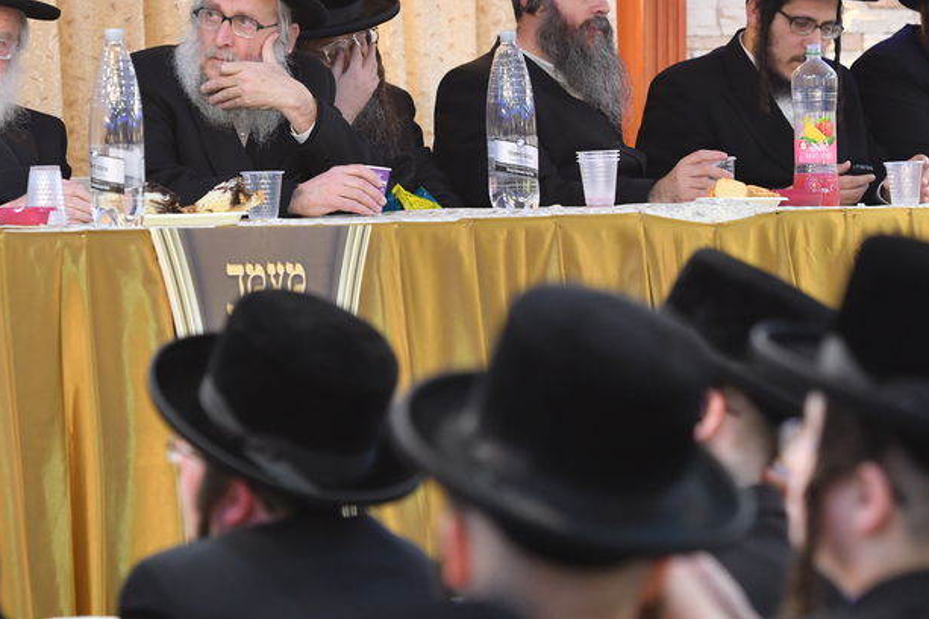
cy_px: 75
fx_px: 6190
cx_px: 496
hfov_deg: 8.6
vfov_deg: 5.7
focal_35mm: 240
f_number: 5
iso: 800
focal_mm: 105
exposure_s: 1/125
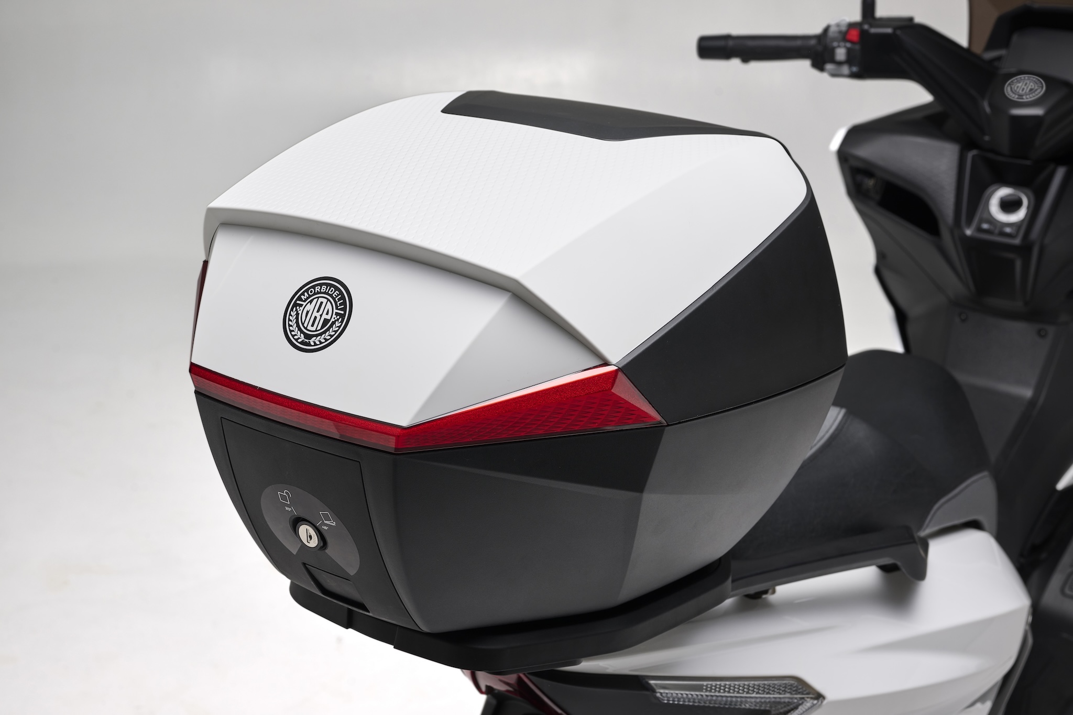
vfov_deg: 27.0
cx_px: 536
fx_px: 1490
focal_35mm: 50
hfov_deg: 39.6
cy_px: 358
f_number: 9
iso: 125
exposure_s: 1/125
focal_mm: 50
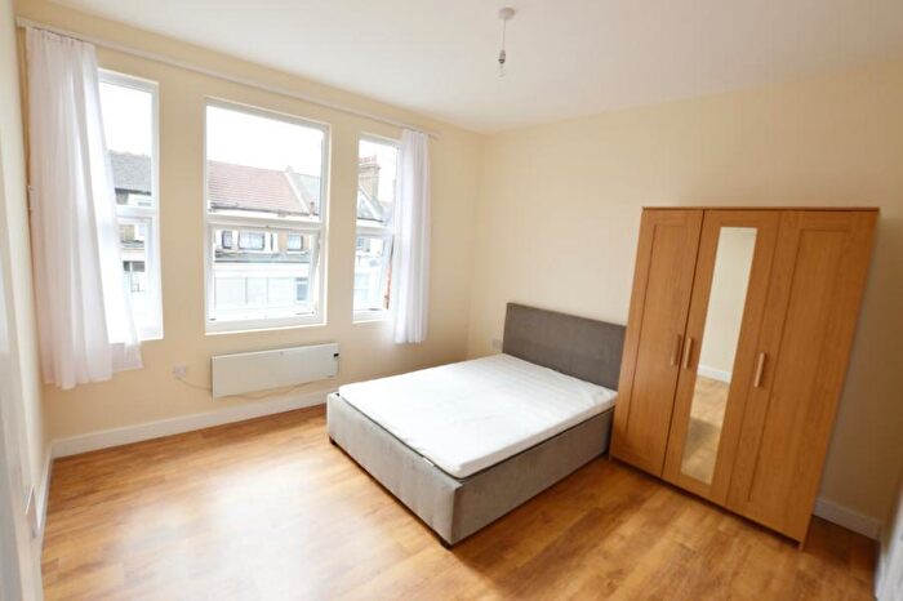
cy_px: 300
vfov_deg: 77.3
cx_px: 452
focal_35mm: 15
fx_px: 376
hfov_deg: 100.4
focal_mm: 10
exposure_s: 1/60
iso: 110
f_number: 5.6
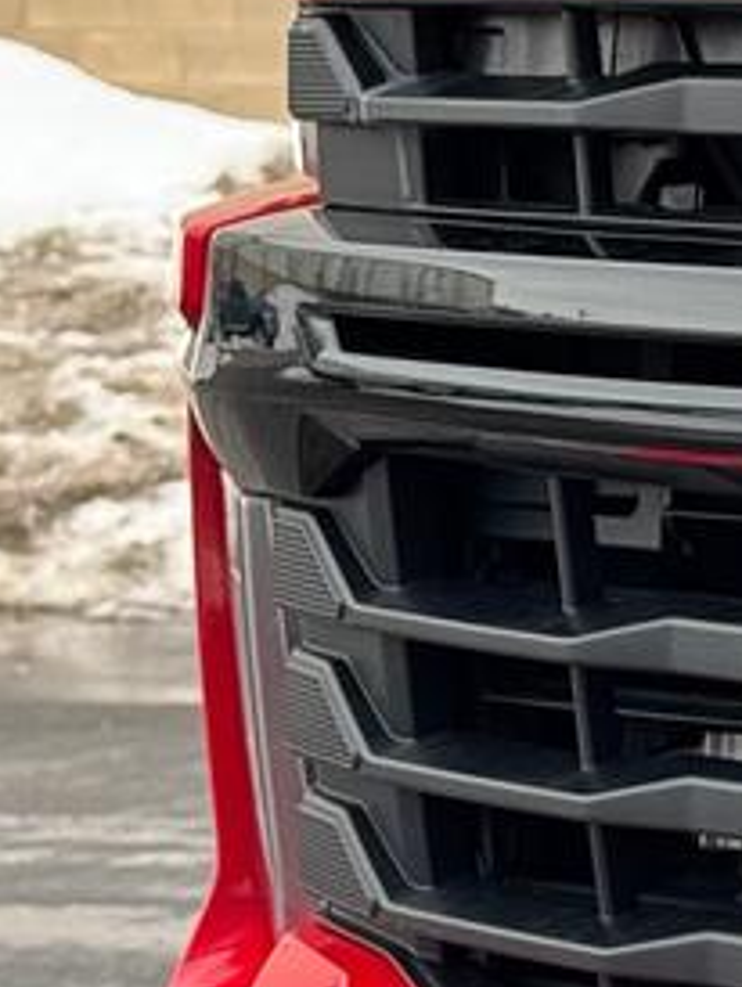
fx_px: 6392
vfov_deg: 8.8
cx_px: 2060
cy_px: 829
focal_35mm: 224
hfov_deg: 6.2
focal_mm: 6.76
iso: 64
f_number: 1.78
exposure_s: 1/428
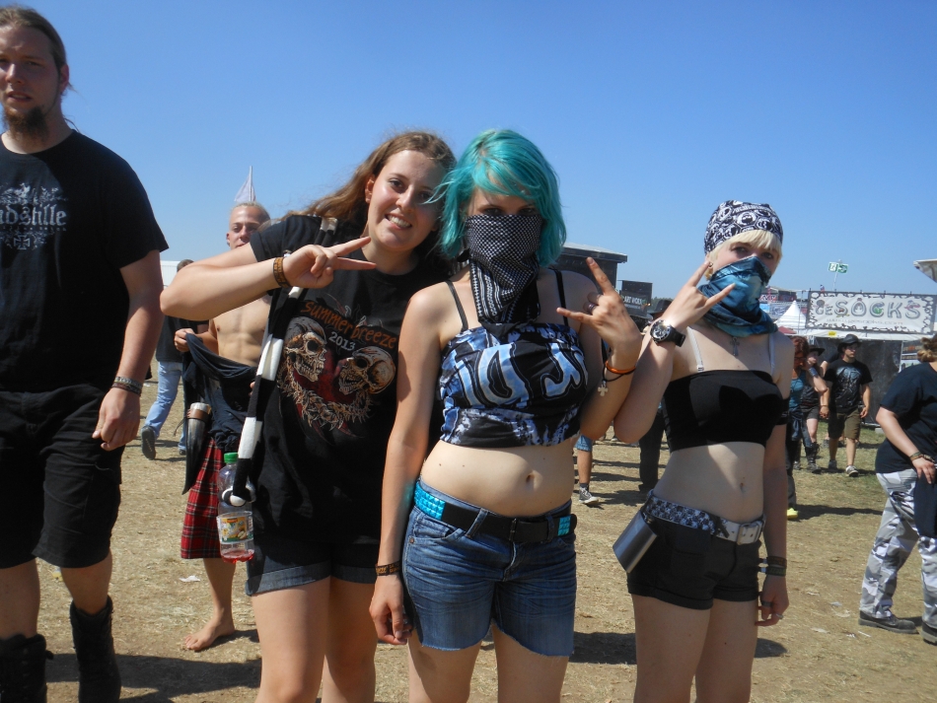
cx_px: 468
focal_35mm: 33
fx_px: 893
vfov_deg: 43.0
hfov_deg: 55.3
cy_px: 352
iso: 80
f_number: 3.5
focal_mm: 6
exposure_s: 1/1250
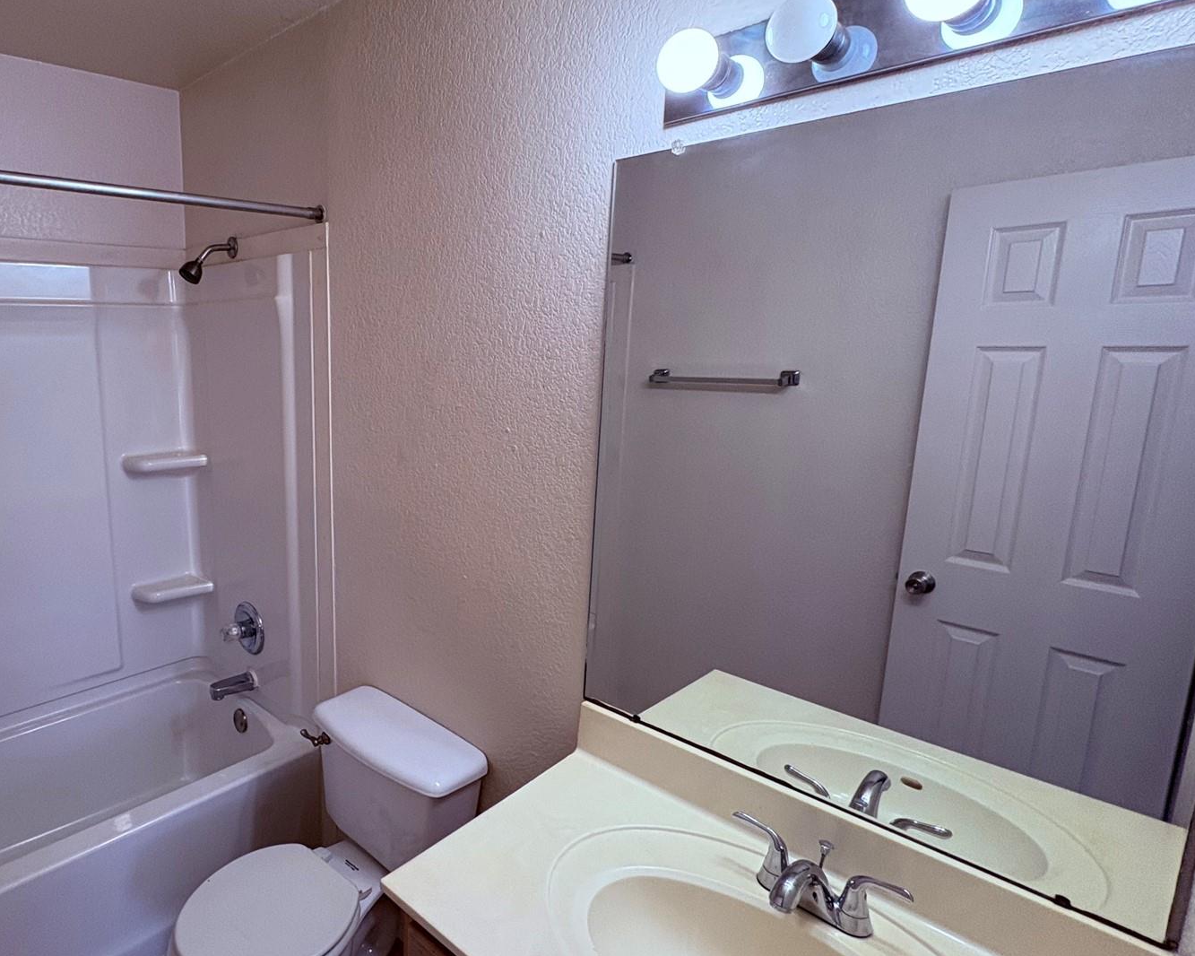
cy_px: 470
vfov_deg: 65.5
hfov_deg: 74.1
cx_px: 358
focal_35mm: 21
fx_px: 743
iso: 250
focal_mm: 2.22
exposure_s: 1/91
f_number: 2.2
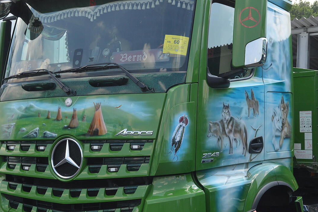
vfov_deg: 21.2
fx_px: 565
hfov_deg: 31.4
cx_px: 160
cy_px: 107
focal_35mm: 64
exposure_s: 1/400
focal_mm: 42
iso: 800
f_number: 10
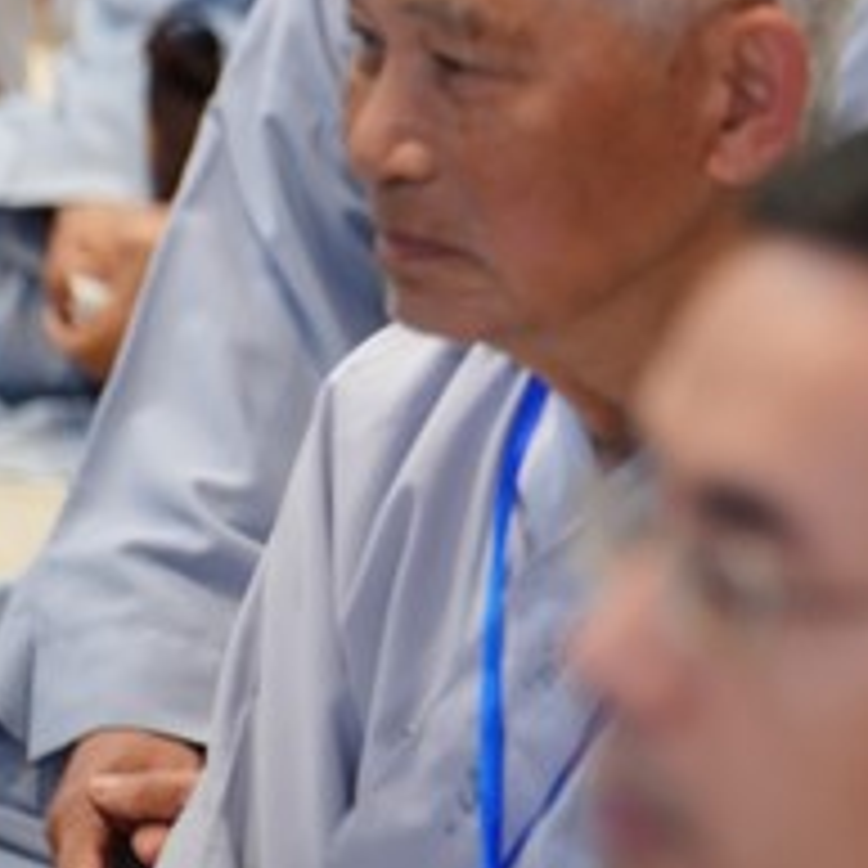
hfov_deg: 5.7
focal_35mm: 301
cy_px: -70
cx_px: 1381
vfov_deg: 5.8
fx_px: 8539
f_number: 2.8
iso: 2000
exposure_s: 1/100
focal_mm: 105
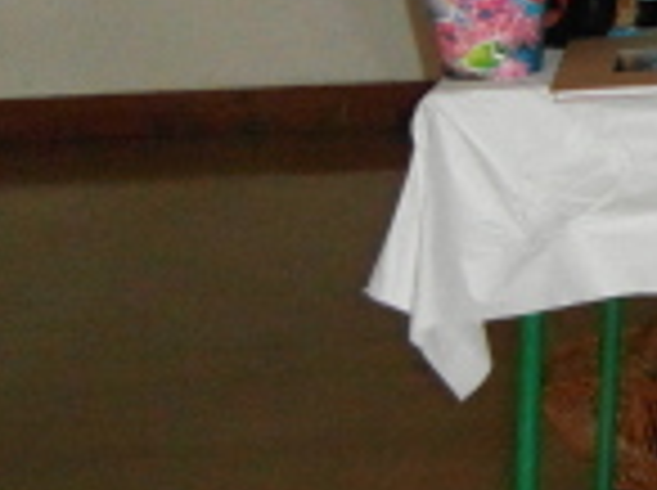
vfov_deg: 9.8
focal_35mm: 150
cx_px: 1195
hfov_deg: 12.1
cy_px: 0
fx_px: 2842
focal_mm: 6.8
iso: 480
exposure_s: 1/45
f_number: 3.6
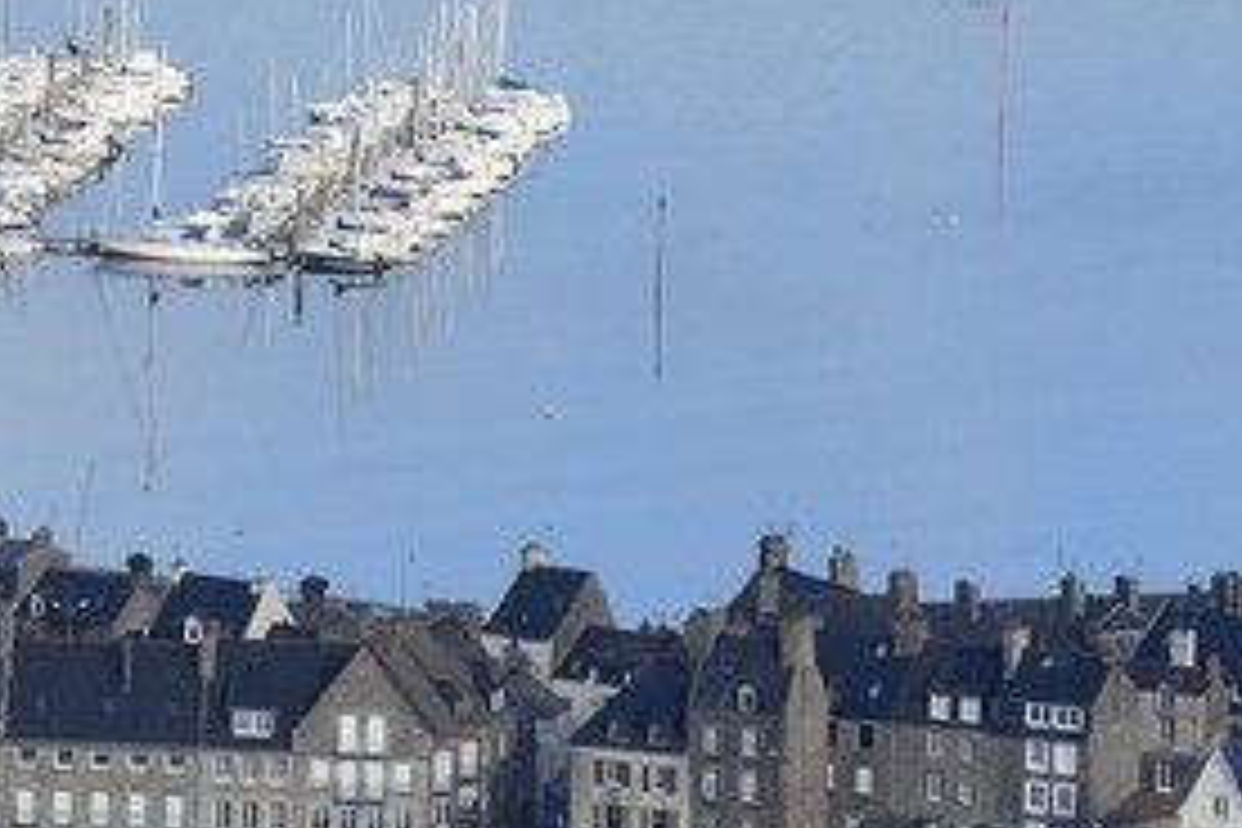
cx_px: -2349
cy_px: -209
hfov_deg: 2.8
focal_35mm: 724
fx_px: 24976
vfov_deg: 1.9
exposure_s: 1/1000
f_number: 8
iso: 400
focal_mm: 125
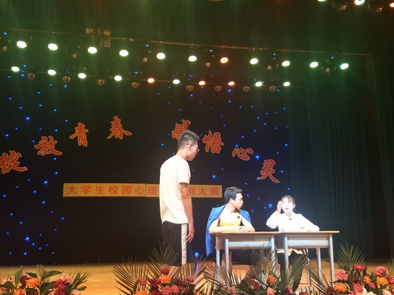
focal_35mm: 24
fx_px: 273
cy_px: 148
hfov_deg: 71.6
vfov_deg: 56.8
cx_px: 197
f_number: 1.7
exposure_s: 1/33
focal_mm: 4.1
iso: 136
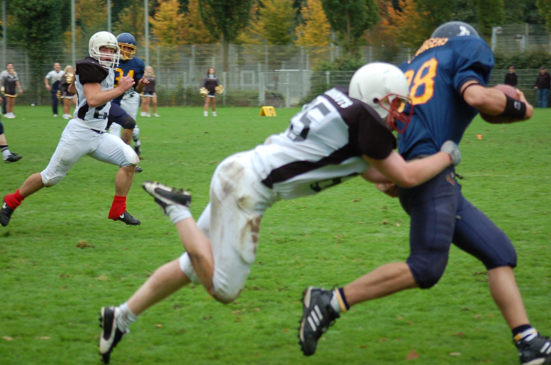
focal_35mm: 150
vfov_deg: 9.1
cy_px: 182
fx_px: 2291
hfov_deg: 13.7
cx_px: 276
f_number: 4.2
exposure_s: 1/500
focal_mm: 100
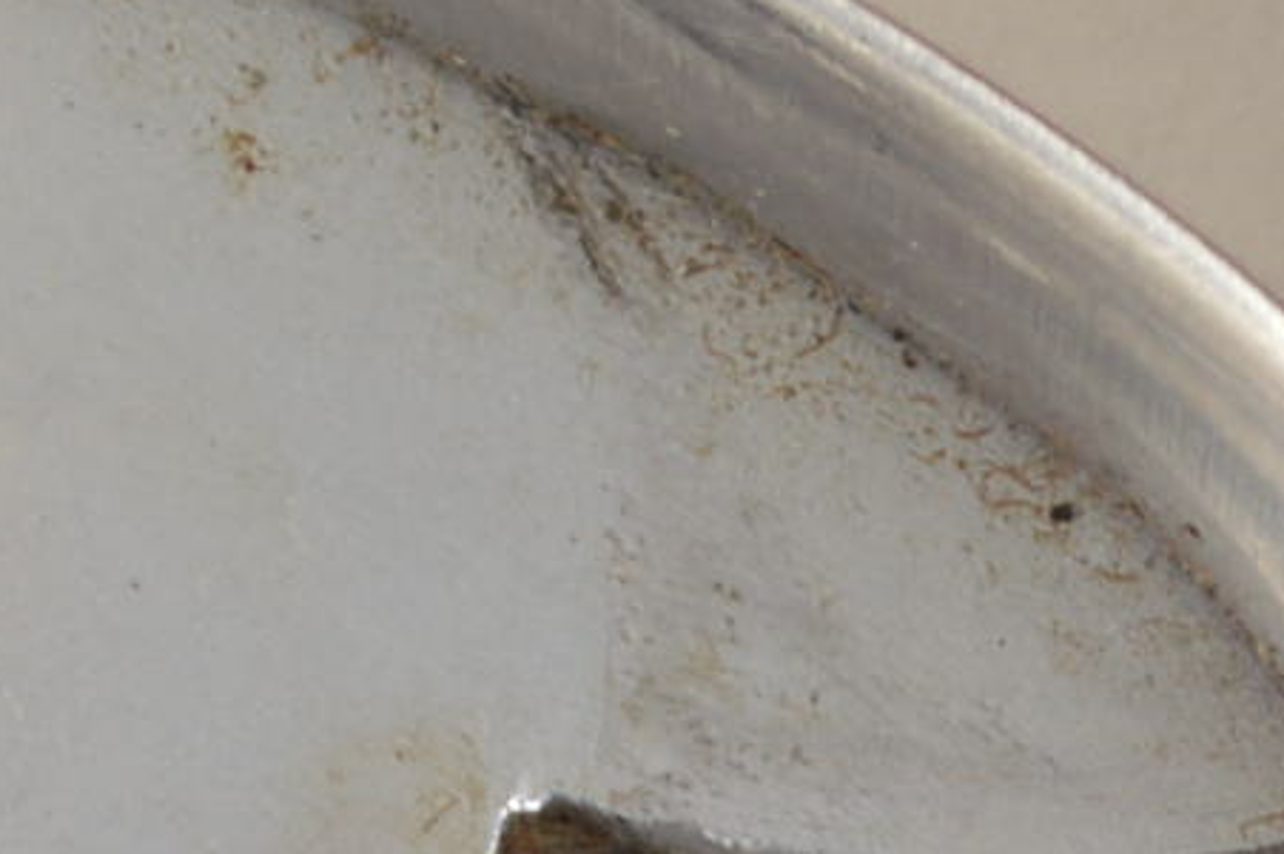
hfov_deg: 4.8
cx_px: 2989
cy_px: -418
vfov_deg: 3.3
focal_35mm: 420
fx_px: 14969
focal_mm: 42
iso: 100
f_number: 9
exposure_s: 1/125
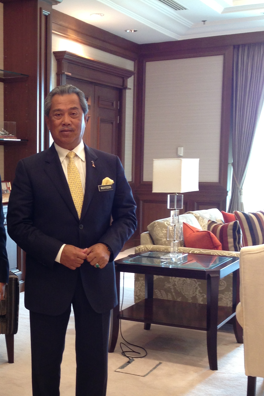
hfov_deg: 21.7
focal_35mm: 61
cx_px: 20
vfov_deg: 32.8
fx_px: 671
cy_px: 228
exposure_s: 1/20
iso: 80
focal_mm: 4.13
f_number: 2.4
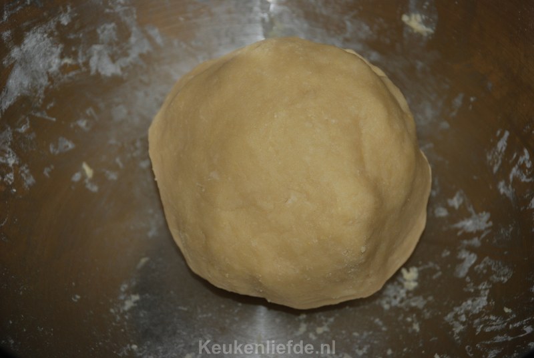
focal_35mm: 112
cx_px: 267
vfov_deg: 12.2
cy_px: 179
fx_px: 1671
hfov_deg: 18.2
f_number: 5.6
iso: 160
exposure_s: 1/60
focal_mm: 75
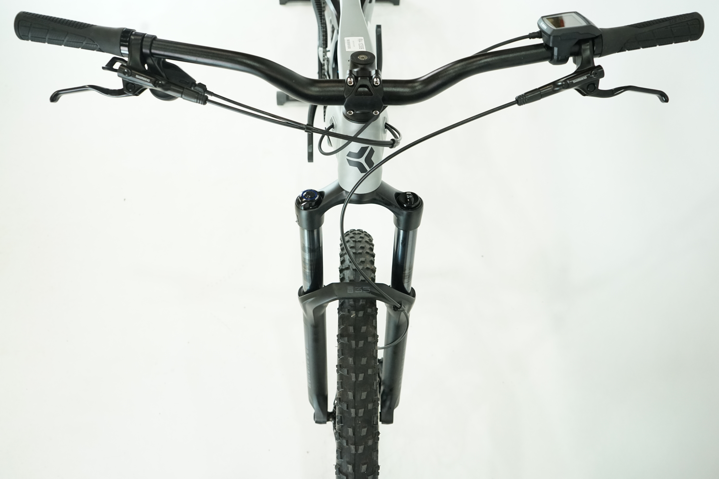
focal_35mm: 32
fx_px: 639
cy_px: 240
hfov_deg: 58.7
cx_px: 360
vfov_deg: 41.1
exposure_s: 1/200
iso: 2500
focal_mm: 32
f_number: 5.6
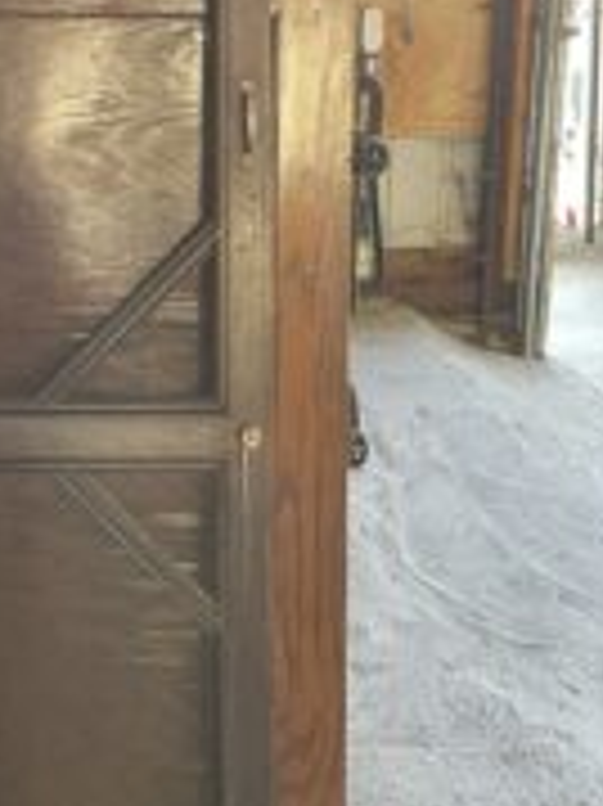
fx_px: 1349
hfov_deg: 24.2
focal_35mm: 58
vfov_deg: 32.8
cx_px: 9
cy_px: 225
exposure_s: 1/60
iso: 250
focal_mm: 4.2
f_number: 1.6
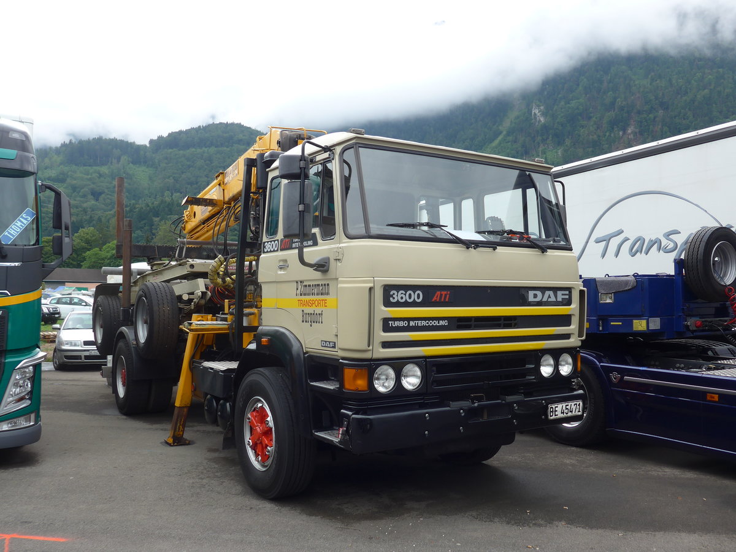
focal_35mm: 31
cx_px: 368
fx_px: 659
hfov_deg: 58.4
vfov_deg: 45.4
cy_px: 276
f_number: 2.8
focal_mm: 6.5
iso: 80
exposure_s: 1/400
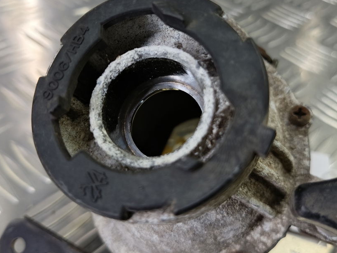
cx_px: 158
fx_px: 282
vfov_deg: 47.9
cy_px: 98
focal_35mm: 29
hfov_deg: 61.6
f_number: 1.6
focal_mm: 4.11
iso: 129
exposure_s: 1/33.3
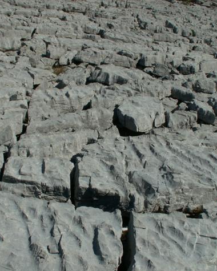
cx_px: 105
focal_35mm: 46
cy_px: 136
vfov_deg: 40.3
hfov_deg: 32.7
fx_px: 369
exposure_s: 1/320
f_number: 8
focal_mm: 5.86
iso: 50
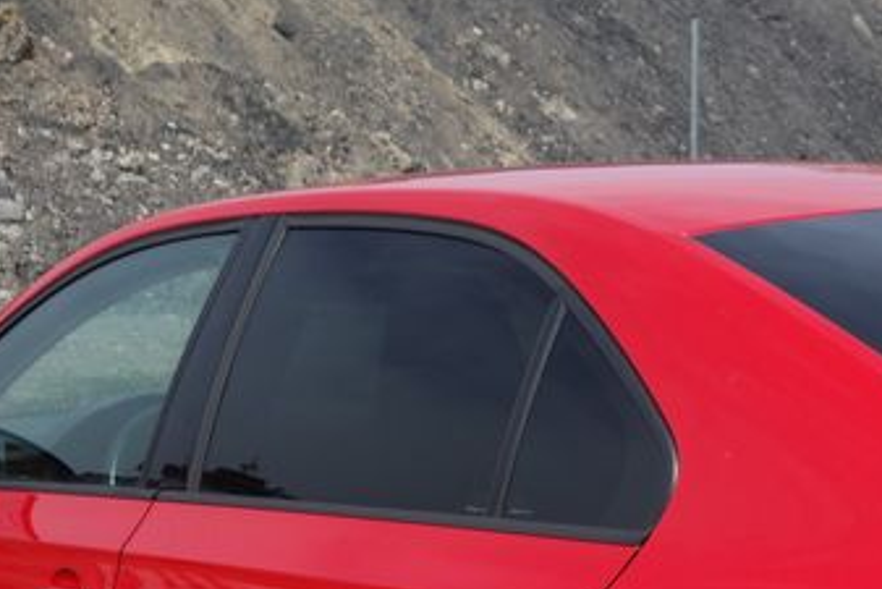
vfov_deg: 15.5
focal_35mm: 85
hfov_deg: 23.3
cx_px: 788
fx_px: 2083
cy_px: 705
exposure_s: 1/2000
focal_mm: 10.4
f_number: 2.8
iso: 125
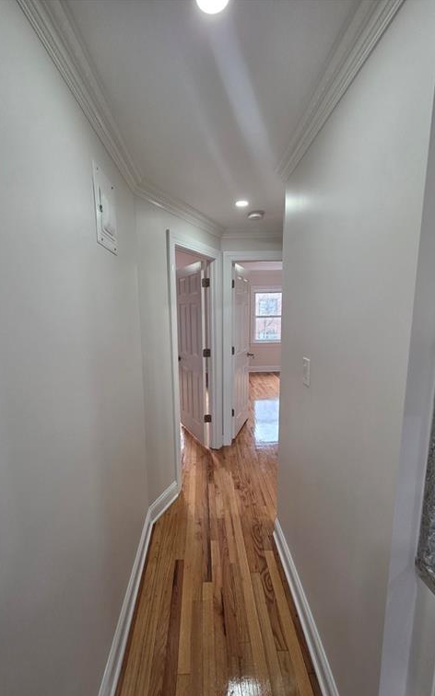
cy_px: 352
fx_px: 266
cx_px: 200
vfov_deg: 105.3
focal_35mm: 14
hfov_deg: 78.4
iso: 200
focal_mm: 2.2
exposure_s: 1/120
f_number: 1.9
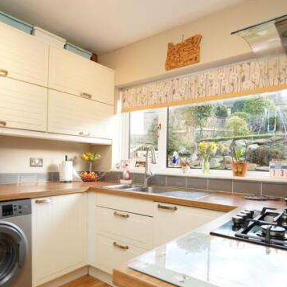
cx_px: 101
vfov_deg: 62.9
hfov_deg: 61.7
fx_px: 235
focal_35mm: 25
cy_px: 154
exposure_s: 1/20
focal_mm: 16
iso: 500
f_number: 8
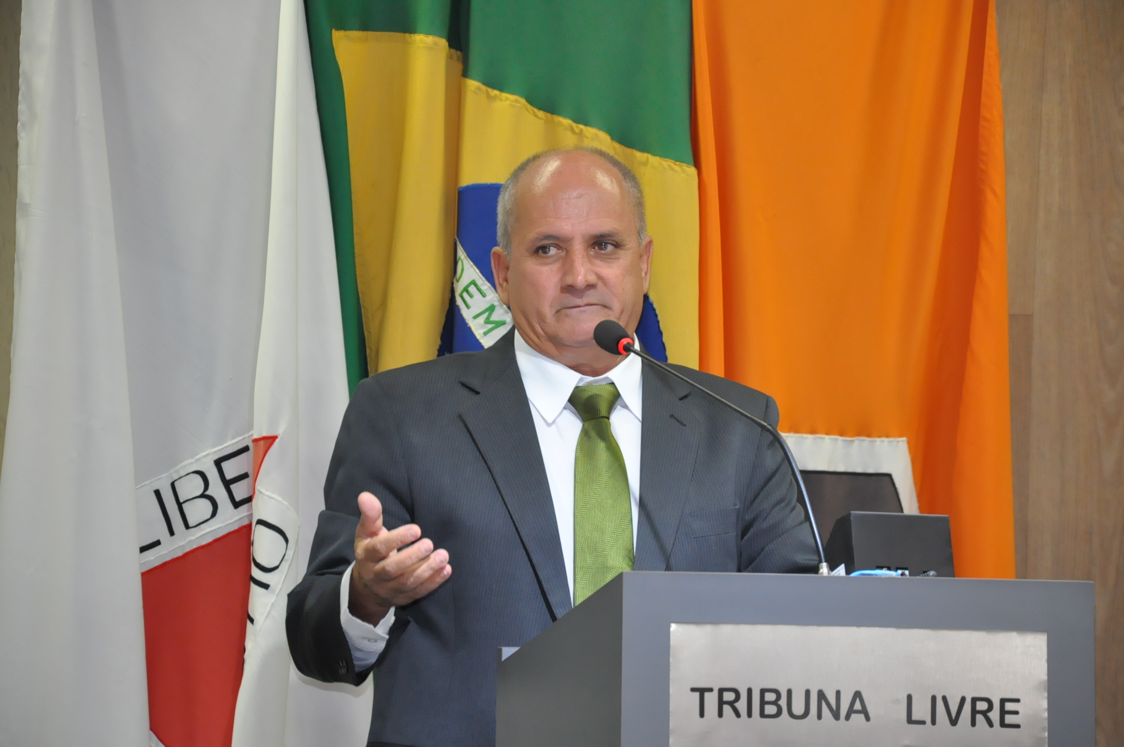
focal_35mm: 158
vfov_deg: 8.7
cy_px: 374
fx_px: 4911
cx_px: 562
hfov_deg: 13.1
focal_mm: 105
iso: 2000
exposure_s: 1/60
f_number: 5.6
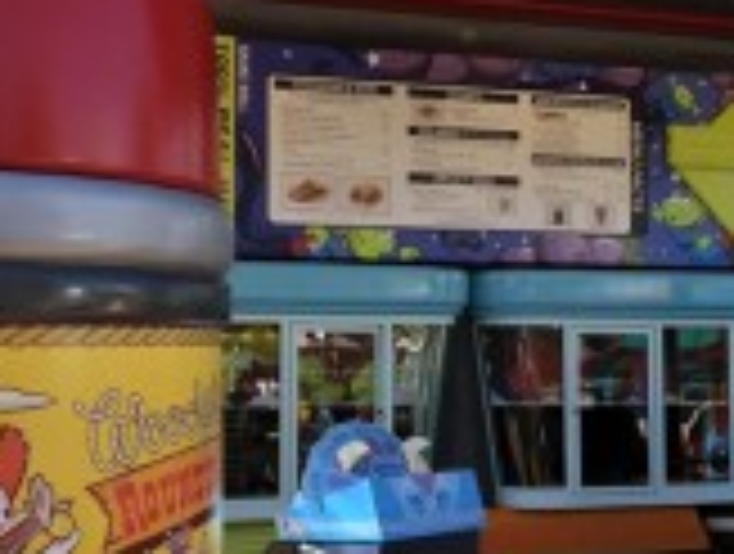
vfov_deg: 24.5
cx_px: 401
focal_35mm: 60
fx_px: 1275
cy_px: 318
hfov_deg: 32.1
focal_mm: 3.99
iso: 20
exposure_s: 1/381
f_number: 1.8
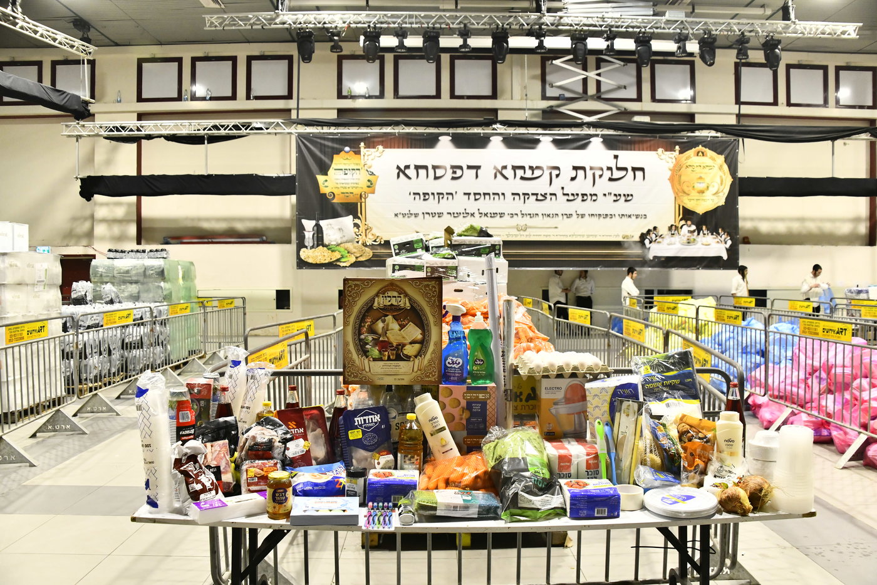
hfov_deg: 65.5
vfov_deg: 46.4
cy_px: 292
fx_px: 682
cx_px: 438
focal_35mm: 28
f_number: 5.6
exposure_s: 1/100
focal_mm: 28
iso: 2500
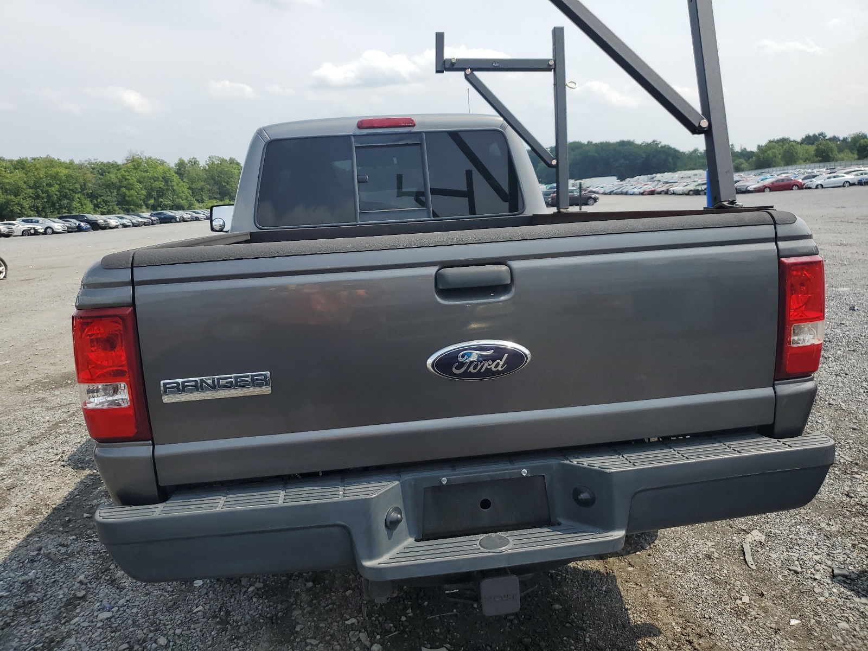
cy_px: 326
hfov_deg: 67.3
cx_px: 434
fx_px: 652
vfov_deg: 53.1
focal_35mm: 26
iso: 50
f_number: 1.5
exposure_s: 1/3333
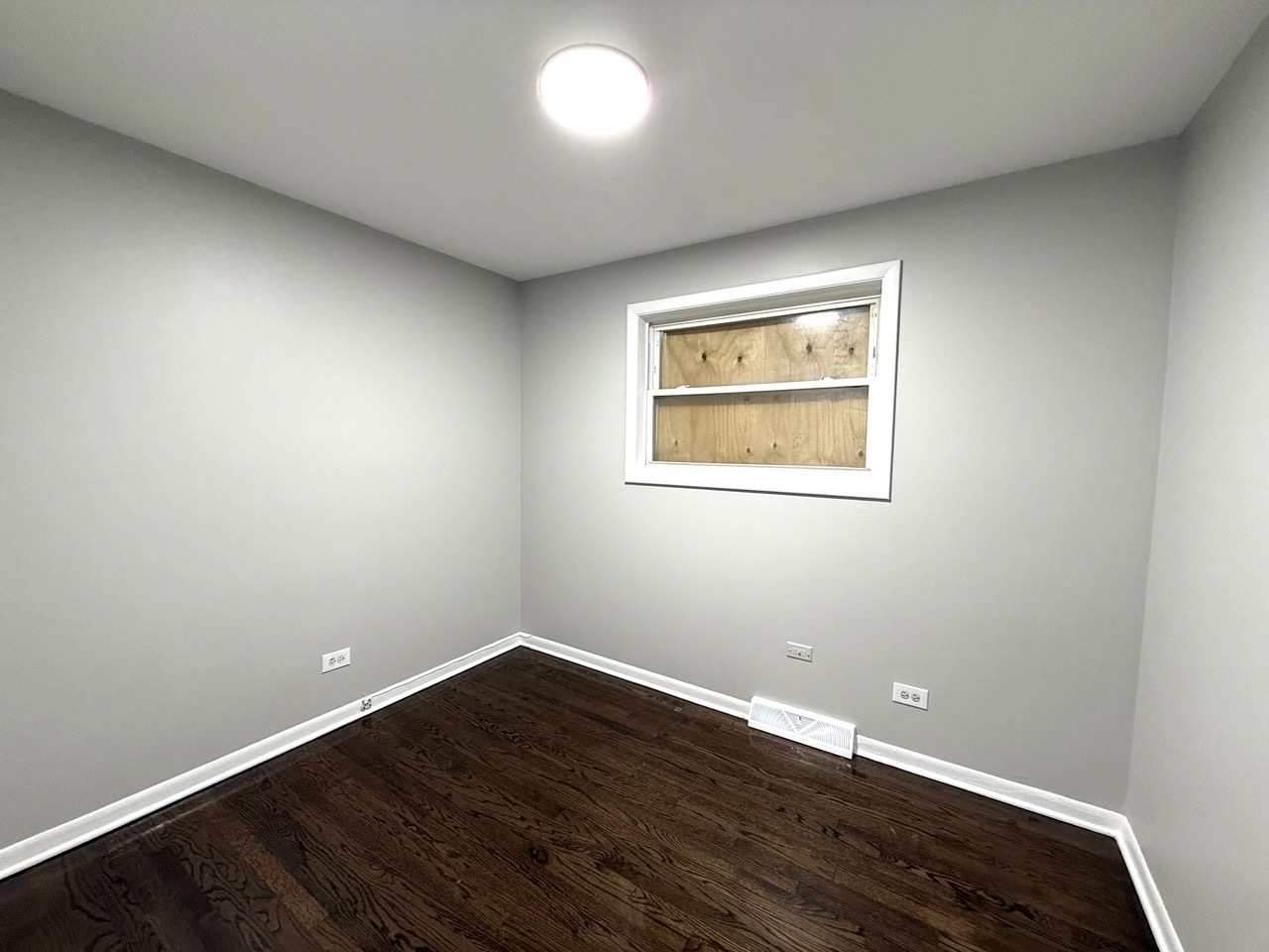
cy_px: 476
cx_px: 634
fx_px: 513
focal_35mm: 14
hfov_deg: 102.1
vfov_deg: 85.7
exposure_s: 1/60
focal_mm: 2.22
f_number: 2.2
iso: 200
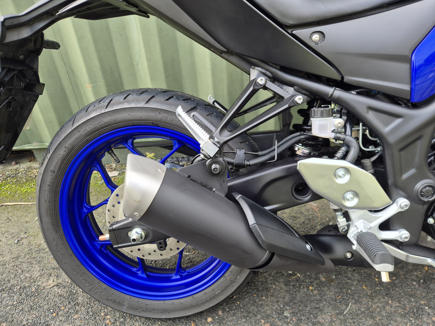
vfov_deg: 58.9
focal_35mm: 23
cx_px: 218
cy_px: 163
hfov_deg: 73.9
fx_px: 289
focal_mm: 5.4
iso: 64
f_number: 1.8
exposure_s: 1/180
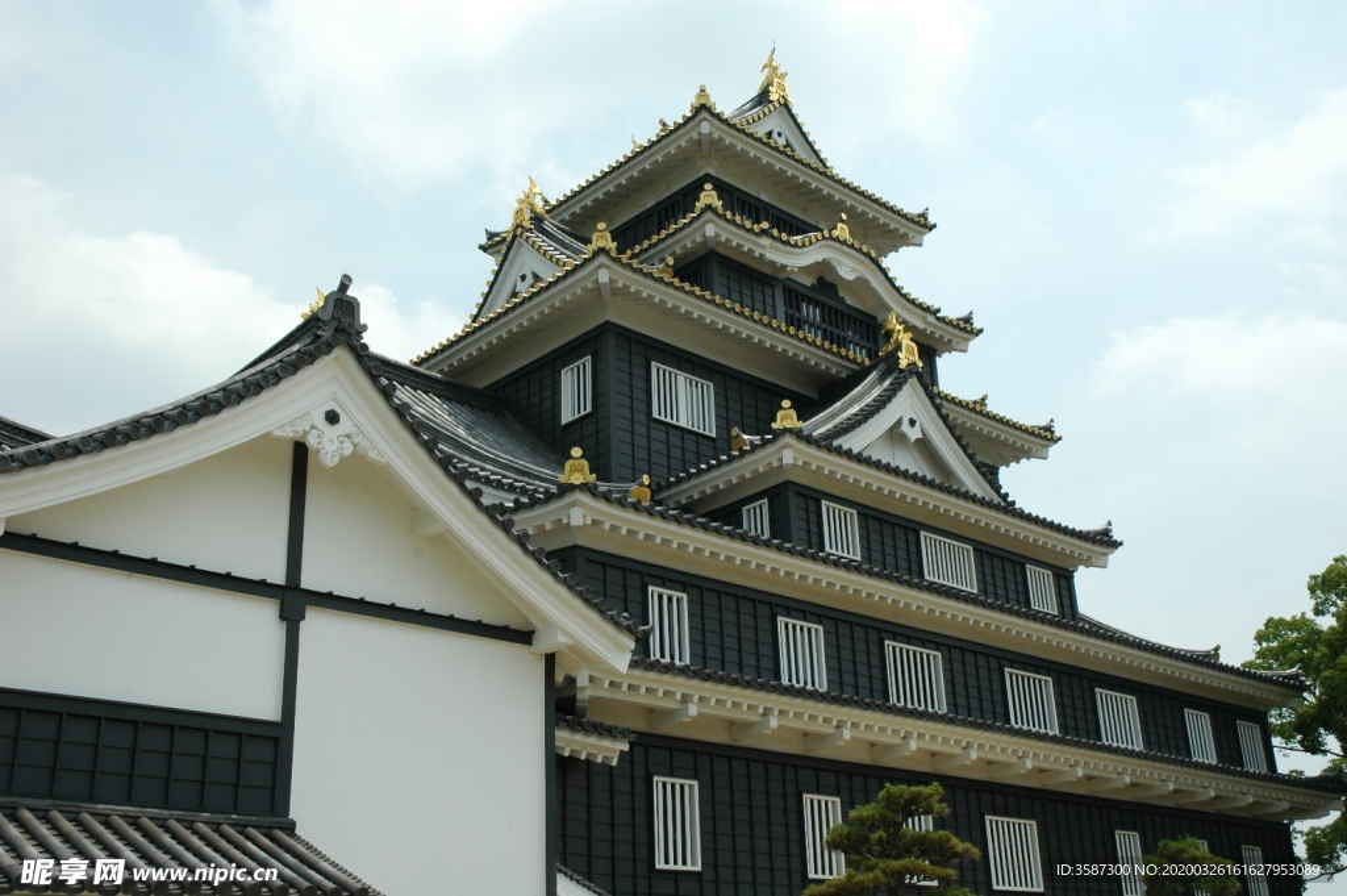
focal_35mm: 40
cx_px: 674
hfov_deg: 48.0
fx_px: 1514
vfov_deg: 33.0
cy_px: 448
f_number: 11
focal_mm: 27
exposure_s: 1/320
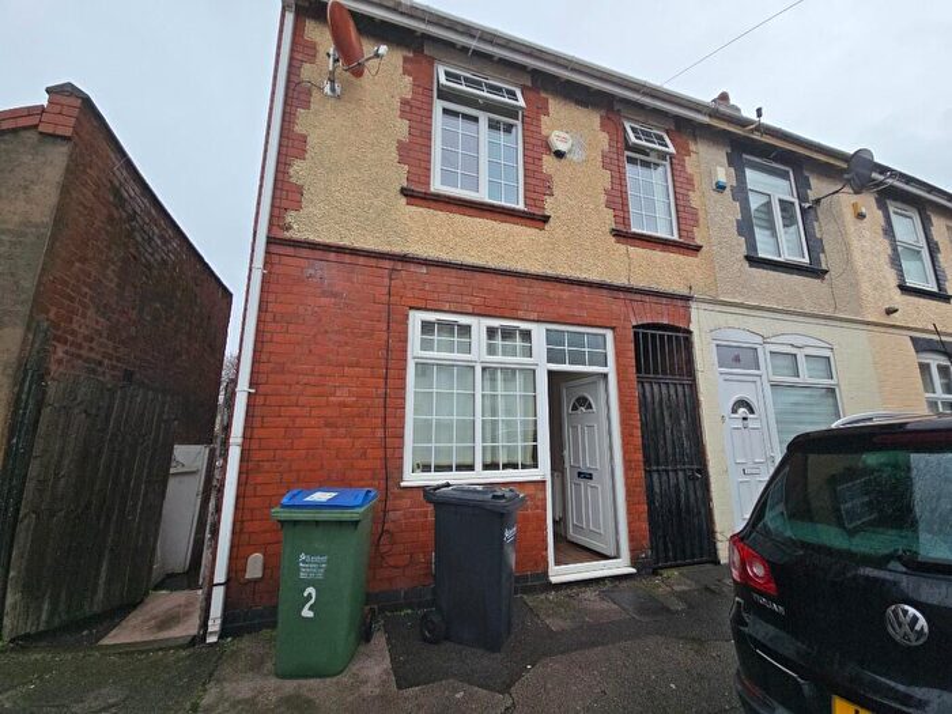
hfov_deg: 106.2
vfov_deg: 89.9
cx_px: 476
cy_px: 357
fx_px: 358
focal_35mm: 13
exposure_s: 1/201
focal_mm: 2.2
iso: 50
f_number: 2.2
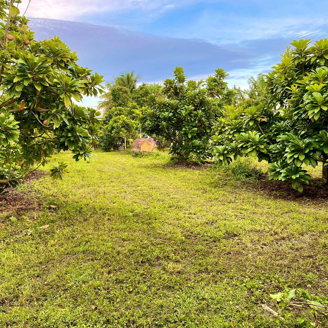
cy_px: 165
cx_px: 107
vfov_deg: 52.5
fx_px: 332
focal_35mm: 31
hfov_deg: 51.5
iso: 32
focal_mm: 4.25
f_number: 1.8
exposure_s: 1/122
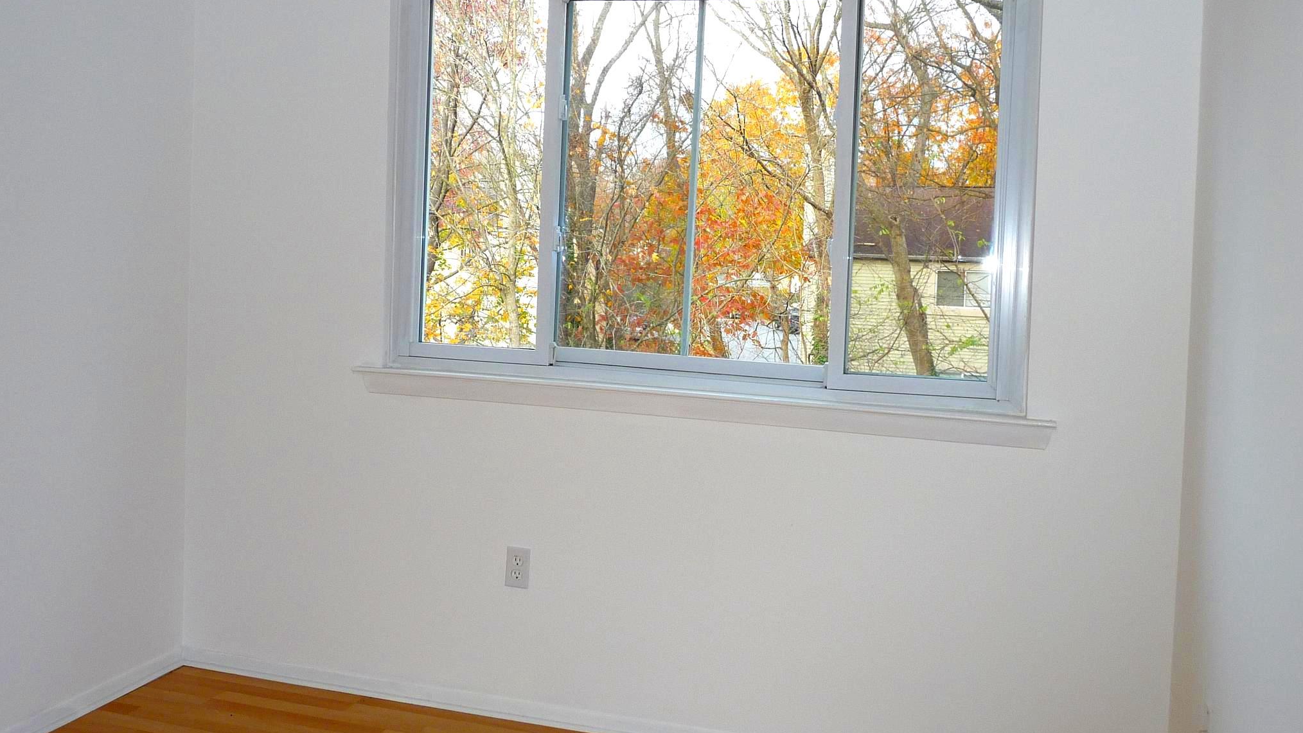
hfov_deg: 59.5
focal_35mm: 33
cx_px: 657
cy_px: 303
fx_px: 1140
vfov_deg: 35.5
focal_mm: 5
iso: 125
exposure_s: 1/30
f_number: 3.4
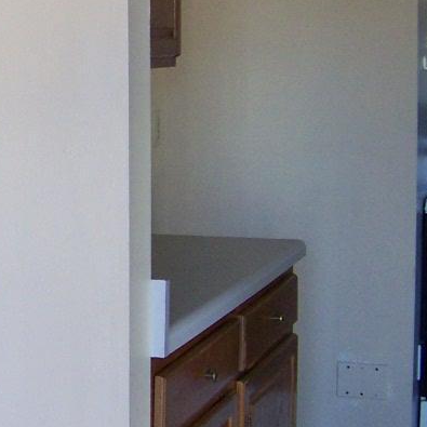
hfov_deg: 16.4
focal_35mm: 103
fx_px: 1437
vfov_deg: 16.9
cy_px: 186
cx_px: -32
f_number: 2.8
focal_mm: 5.85
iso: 125
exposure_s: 1/30
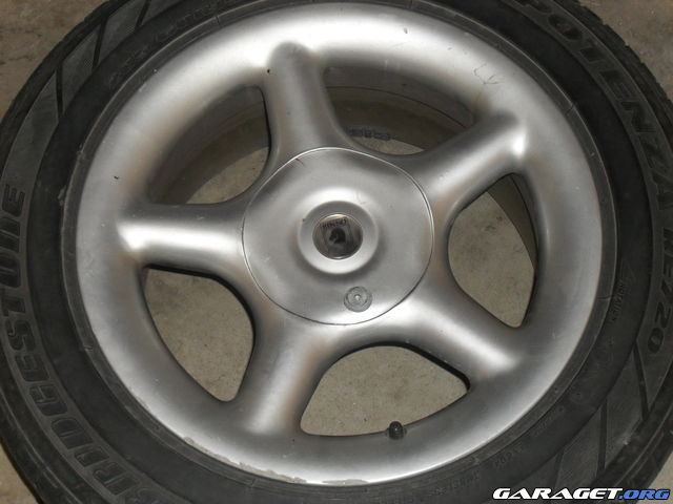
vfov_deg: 22.3
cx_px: 336
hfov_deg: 29.4
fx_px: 1283
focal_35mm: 66
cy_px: 252
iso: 200
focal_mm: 11.7
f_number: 4.6
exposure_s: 1/60
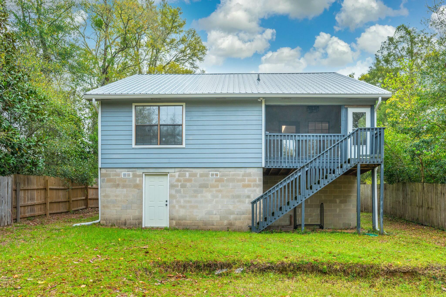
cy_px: 148
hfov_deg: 62.0
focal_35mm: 30
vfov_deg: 43.5
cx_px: 223
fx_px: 371
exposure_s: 1/125
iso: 100
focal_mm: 30
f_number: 9
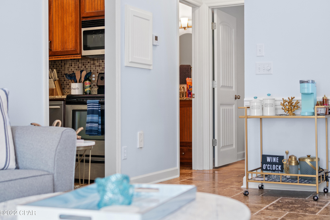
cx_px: 167
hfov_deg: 37.2
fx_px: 490
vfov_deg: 25.3
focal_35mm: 54
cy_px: 111
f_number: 2.8
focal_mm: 35
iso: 800
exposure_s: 1/60
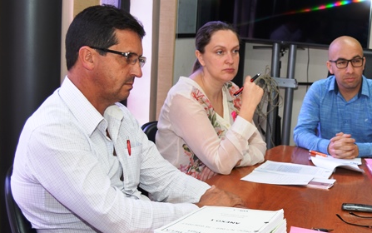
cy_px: 177
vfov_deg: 18.5
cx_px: 375
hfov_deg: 27.6
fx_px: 710
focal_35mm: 70
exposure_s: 1/60
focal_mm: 20
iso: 320
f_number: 4
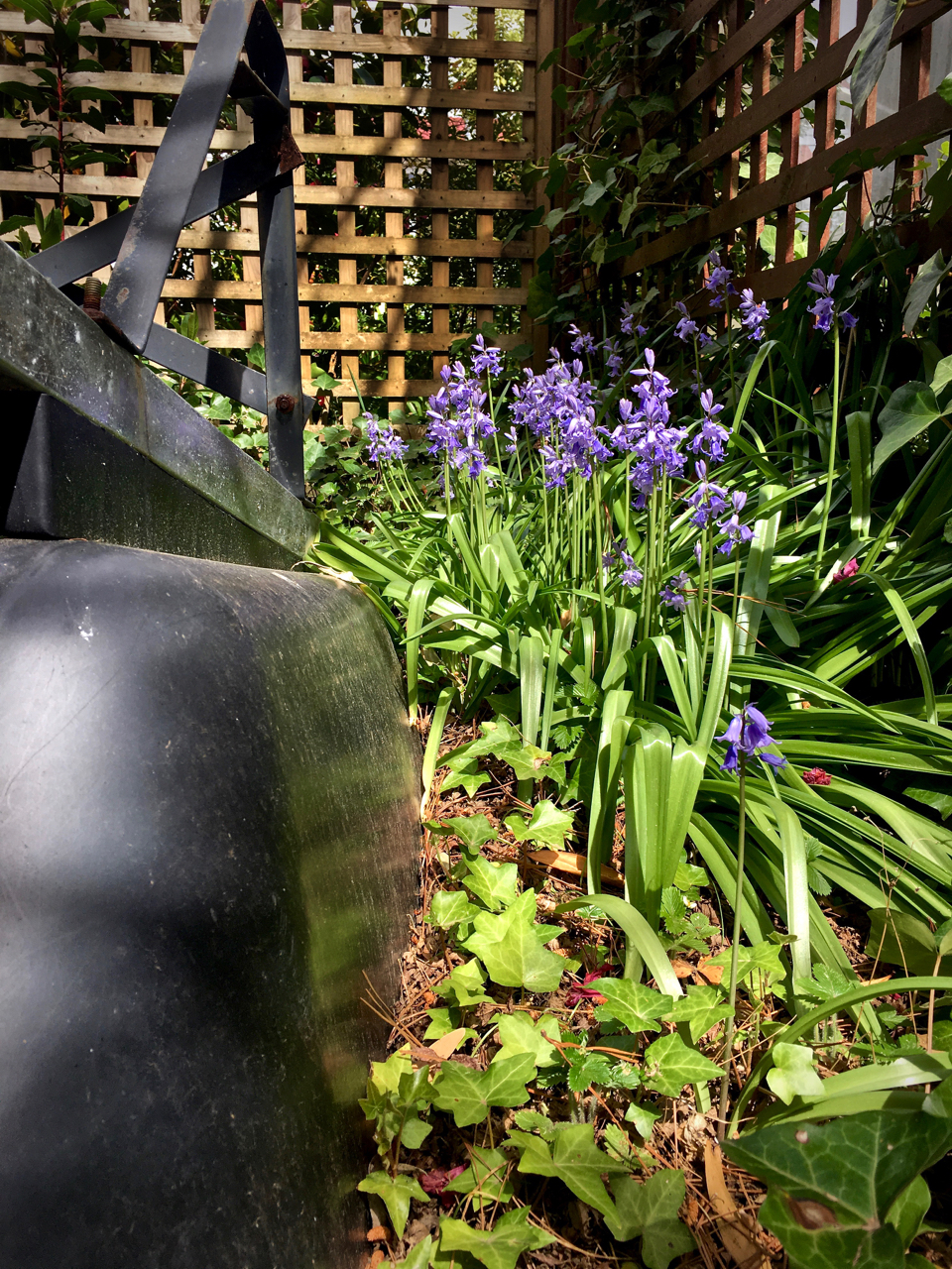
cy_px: 634
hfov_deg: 48.2
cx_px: 476
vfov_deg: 61.7
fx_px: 1063
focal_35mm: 29
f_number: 2.2
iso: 25
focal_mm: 4.15
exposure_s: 1/516
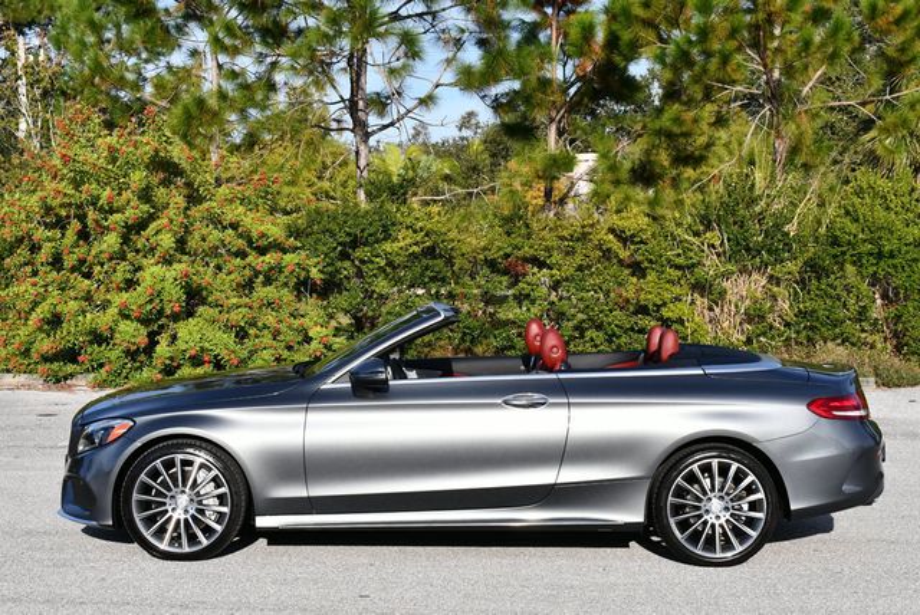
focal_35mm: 64
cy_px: 308
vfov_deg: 21.3
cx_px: 460
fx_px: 1637
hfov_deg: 31.4
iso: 100
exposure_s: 1/320
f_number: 9
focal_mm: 32
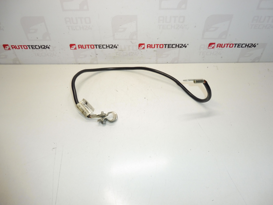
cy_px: 102
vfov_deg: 56.8
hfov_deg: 71.6
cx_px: 136
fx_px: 189
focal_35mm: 24
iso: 200
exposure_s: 1/160
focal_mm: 4.3
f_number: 3.5
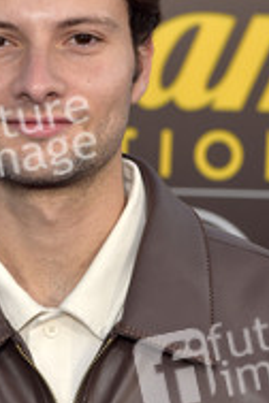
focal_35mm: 222
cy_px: 254
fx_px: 2488
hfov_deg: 6.2
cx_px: 50
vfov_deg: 9.3
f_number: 6.3
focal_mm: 105
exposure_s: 1/250
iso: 640
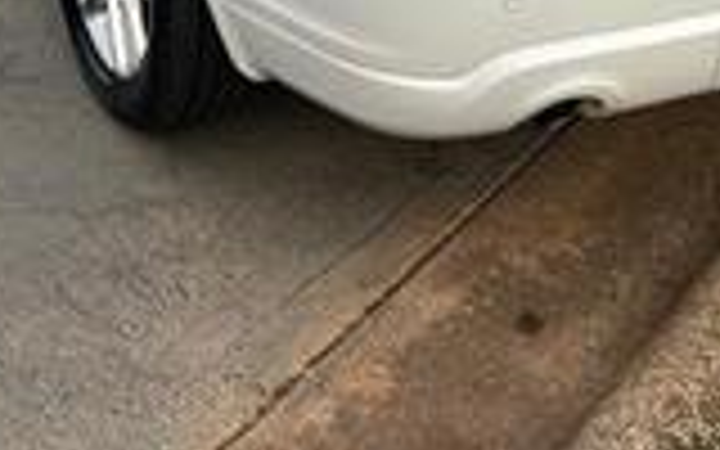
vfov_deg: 13.5
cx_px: 418
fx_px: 1707
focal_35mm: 87
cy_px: -351
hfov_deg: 23.8
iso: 50
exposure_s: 1/1029
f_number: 1.5
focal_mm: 5.7
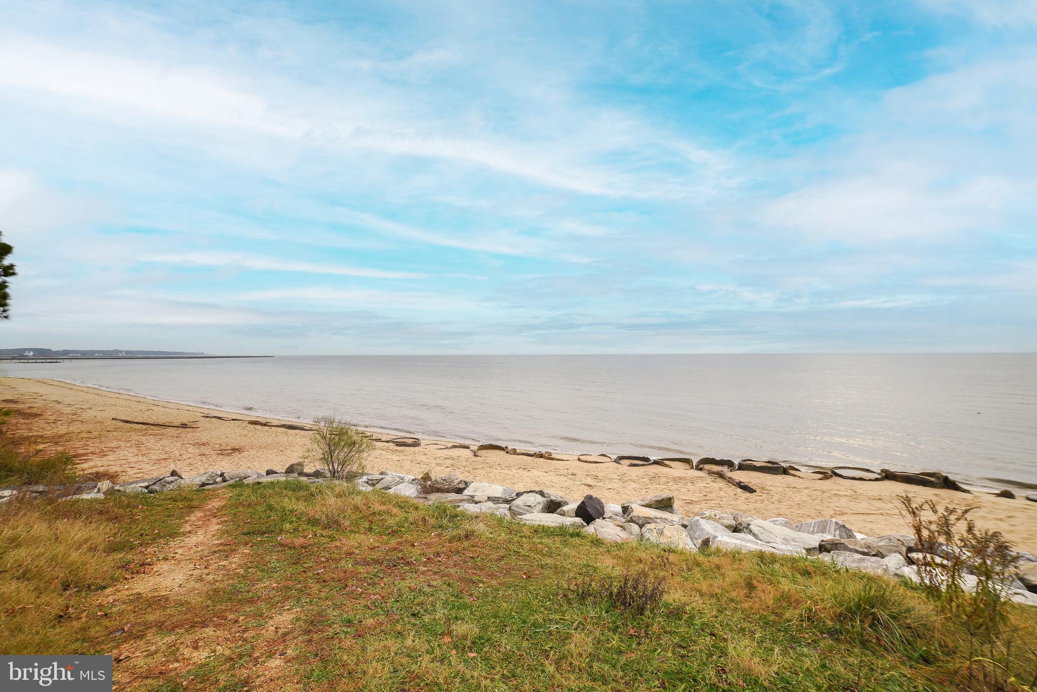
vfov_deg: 81.3
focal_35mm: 14
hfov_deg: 104.2
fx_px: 403
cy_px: 346
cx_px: 518
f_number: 2.8
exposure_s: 1/1600
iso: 800
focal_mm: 14
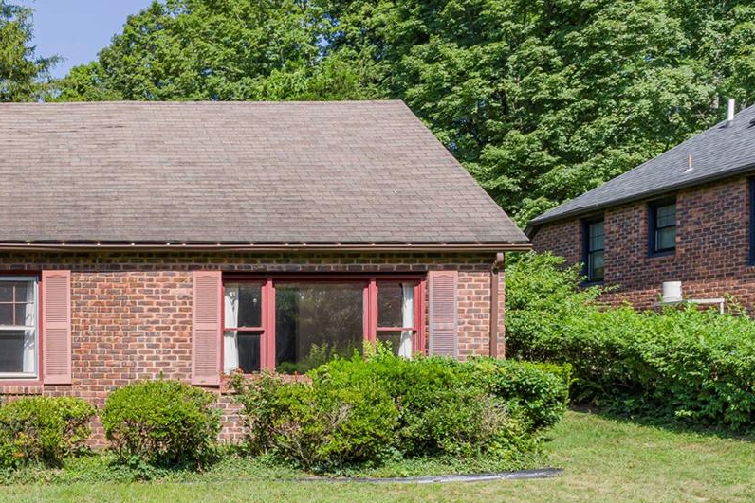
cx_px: 11
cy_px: 373
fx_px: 755
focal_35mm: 36
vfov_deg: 36.1
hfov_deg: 45.4
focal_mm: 14
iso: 250
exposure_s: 1/320
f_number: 9
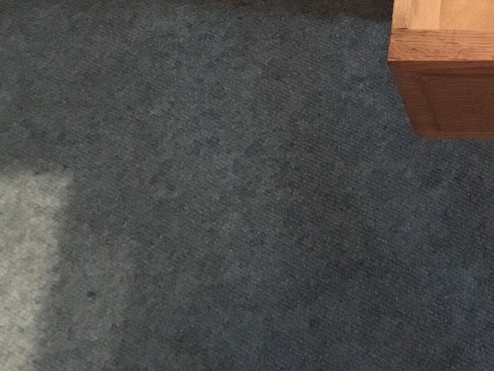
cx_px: 612
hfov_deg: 19.5
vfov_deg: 14.8
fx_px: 1341
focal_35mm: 94
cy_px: -146
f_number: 2.4
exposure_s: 1/25
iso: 200
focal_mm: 3.3
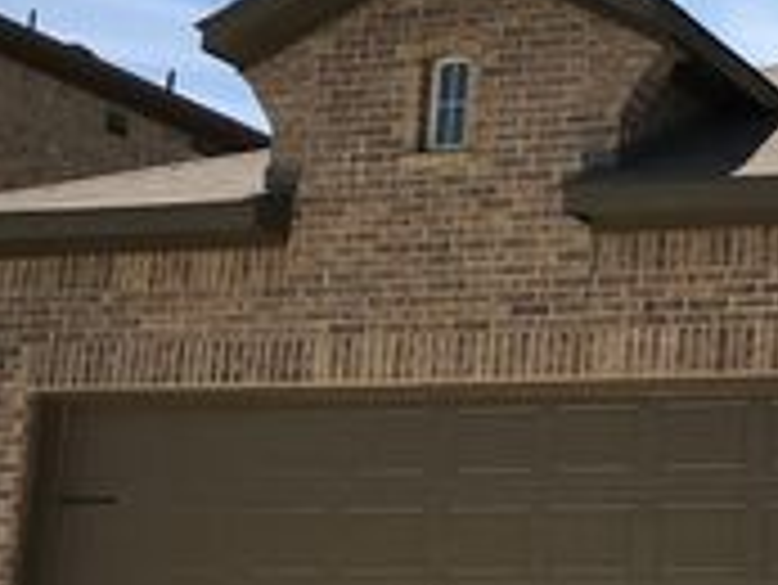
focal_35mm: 81
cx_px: 1007
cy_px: 277
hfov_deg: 21.8
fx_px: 1822
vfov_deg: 18.2
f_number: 1.8
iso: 20
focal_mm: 3.99
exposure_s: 1/2083
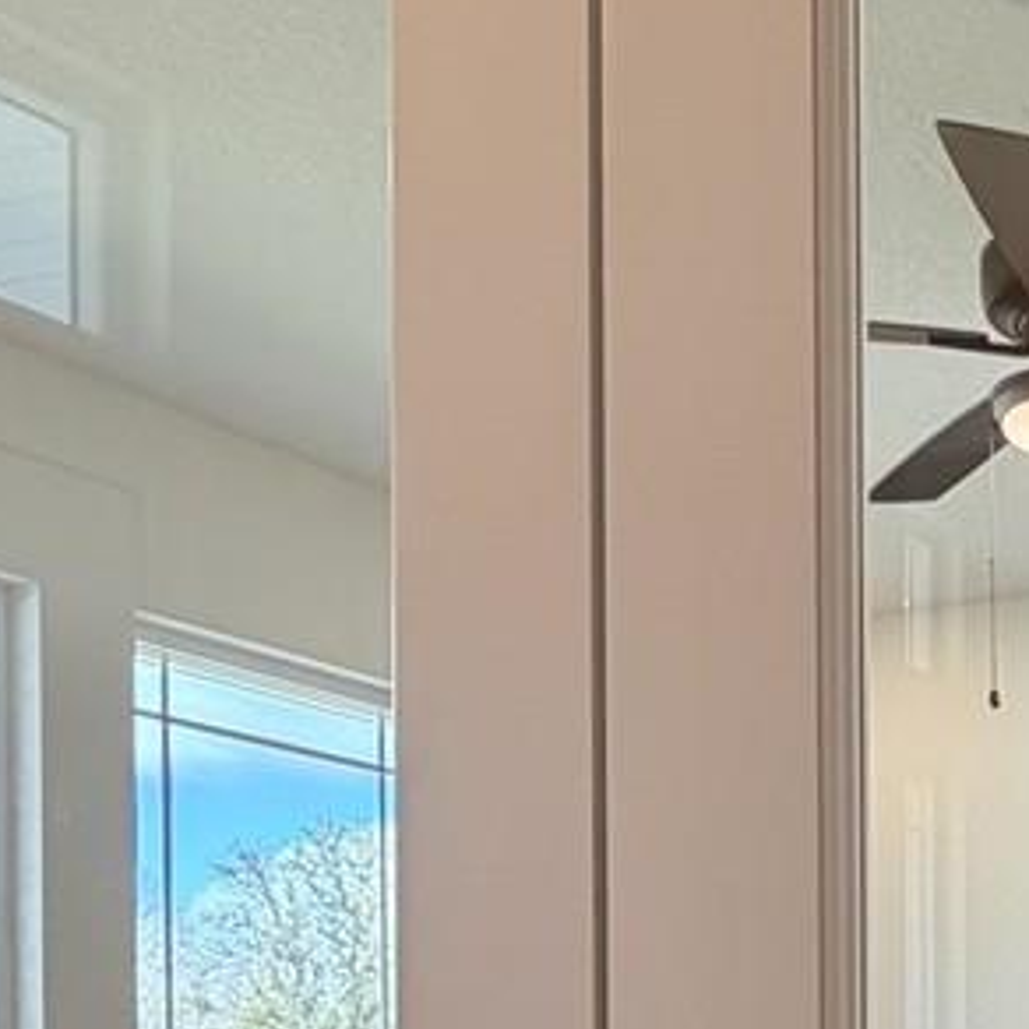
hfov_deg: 24.2
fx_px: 2186
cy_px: 1198
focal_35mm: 65
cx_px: 1219
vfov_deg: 24.3
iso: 200
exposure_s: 1/120
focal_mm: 2.22
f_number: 2.2
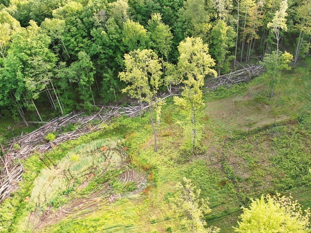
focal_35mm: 30
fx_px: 269
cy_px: 142
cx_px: 185
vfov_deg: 46.5
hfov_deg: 59.5
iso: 100
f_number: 2.8
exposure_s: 1/80
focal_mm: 4.39
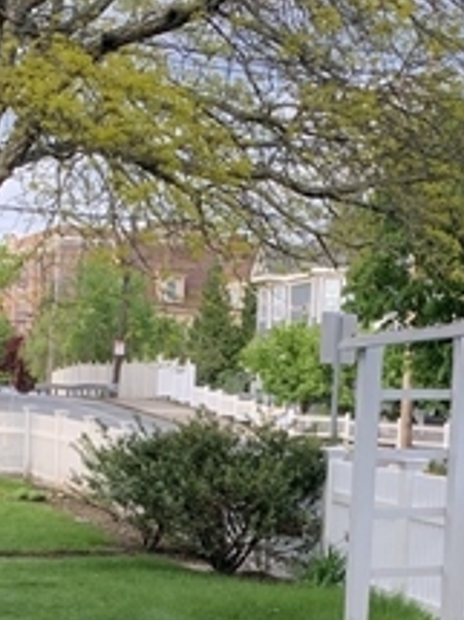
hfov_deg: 15.8
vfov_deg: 20.6
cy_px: 577
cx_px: 326
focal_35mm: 93
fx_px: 1664
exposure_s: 1/161
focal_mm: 4.25
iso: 25
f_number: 1.8
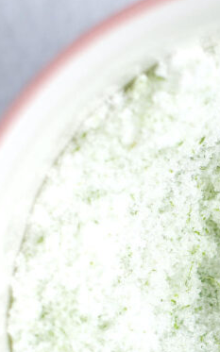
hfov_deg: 6.2
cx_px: 312
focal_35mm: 210
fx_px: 2015
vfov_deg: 10.0
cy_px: 280
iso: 100
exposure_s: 1/125
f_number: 2.8
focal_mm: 50
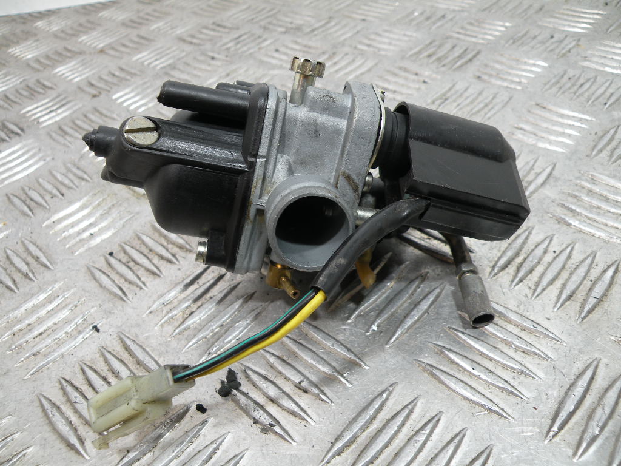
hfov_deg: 65.3
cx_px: 310
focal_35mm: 27
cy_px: 233
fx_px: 484
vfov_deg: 51.4
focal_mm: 4.7
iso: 77
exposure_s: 1/59.8
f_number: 2.8
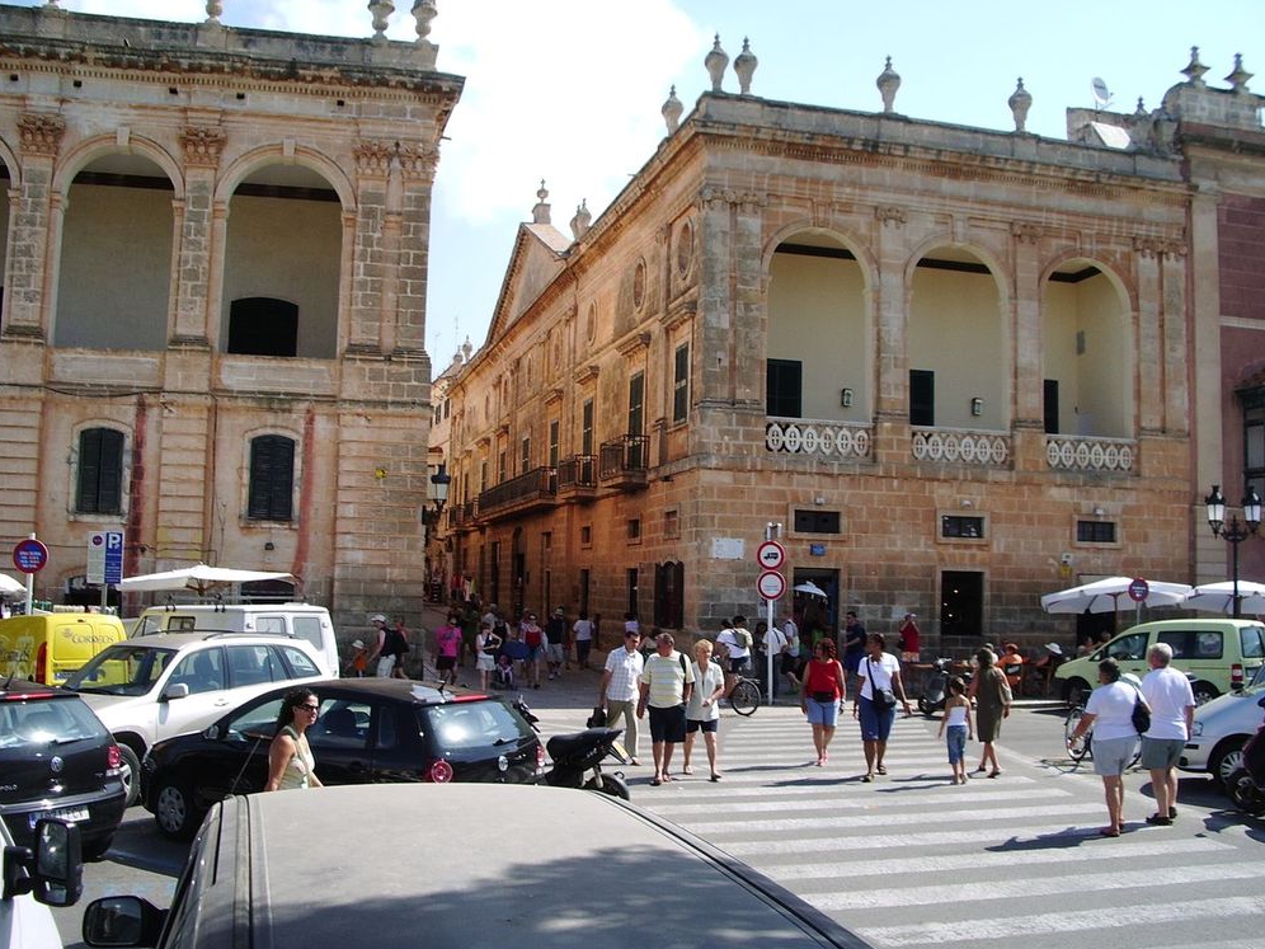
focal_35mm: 36
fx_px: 1316
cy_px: 480
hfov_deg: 51.4
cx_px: 635
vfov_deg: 39.7
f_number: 4.3
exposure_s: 1/320
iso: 50
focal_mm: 5.8
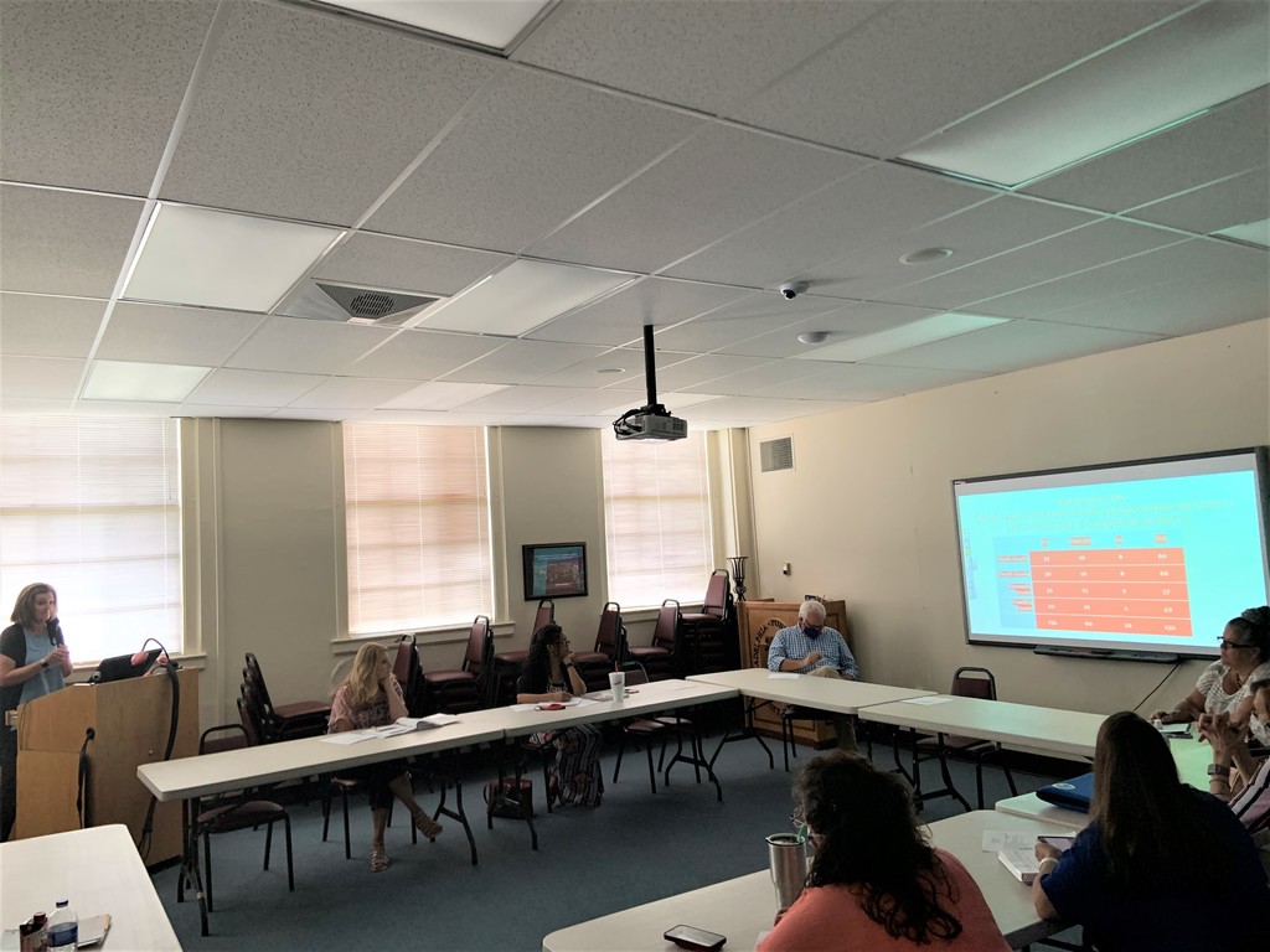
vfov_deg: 53.1
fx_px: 954
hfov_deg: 67.3
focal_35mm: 26
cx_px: 635
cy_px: 476
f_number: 1.8
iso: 160
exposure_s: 1/60
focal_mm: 4.25
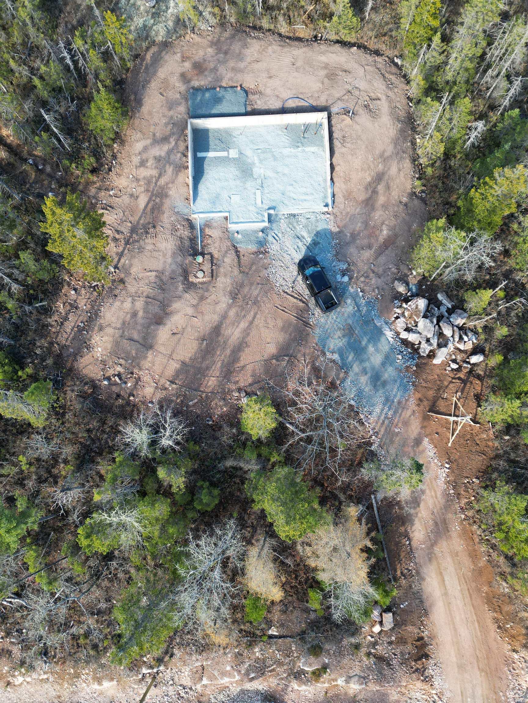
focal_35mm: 24
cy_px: 352
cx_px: 264
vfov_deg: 71.6
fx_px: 488
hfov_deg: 56.8
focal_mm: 6.72
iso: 130
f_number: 1.7
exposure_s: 1/400
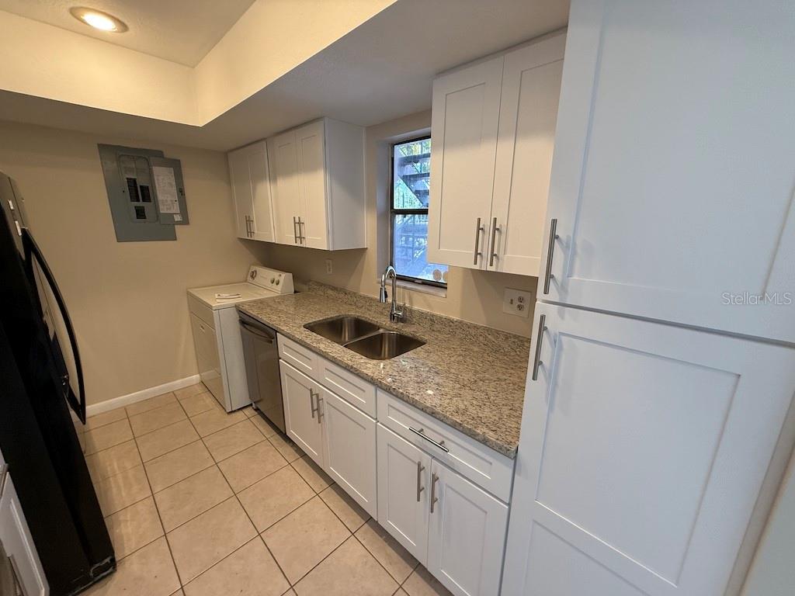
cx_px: 398
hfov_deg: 102.1
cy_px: 298
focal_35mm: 14
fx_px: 322
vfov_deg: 85.7
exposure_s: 1/99
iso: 200
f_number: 2.2
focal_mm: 2.22
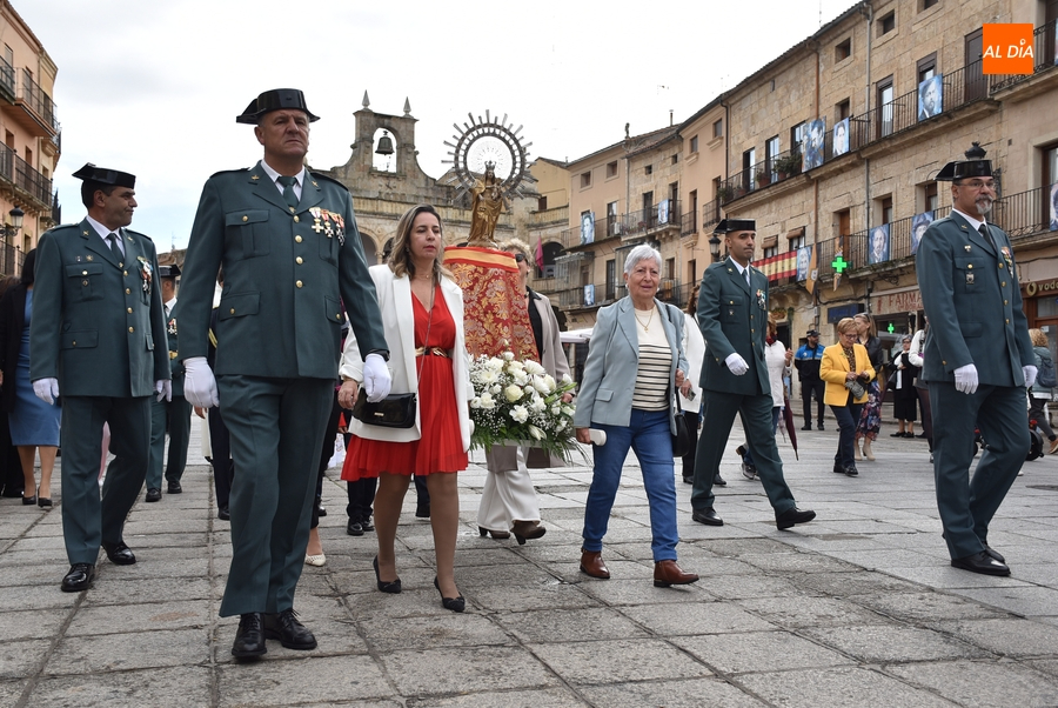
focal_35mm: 36
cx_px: 529
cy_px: 354
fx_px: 1059
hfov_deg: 53.1
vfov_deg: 37.0
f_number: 3.8
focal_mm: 24
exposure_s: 1/400
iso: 100
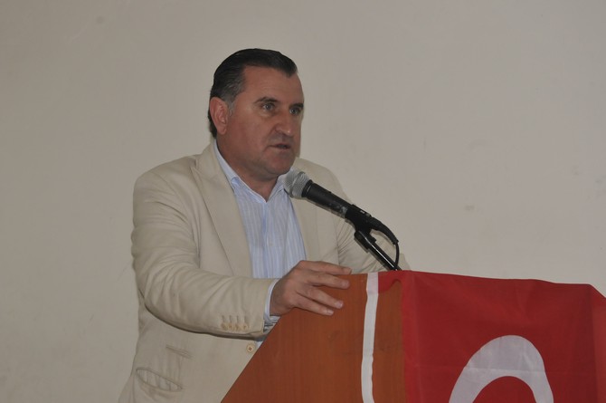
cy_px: 202
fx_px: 1765
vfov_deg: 13.0
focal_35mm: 105
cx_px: 303
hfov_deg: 19.5
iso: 1000
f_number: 10
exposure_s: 1/60
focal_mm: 70
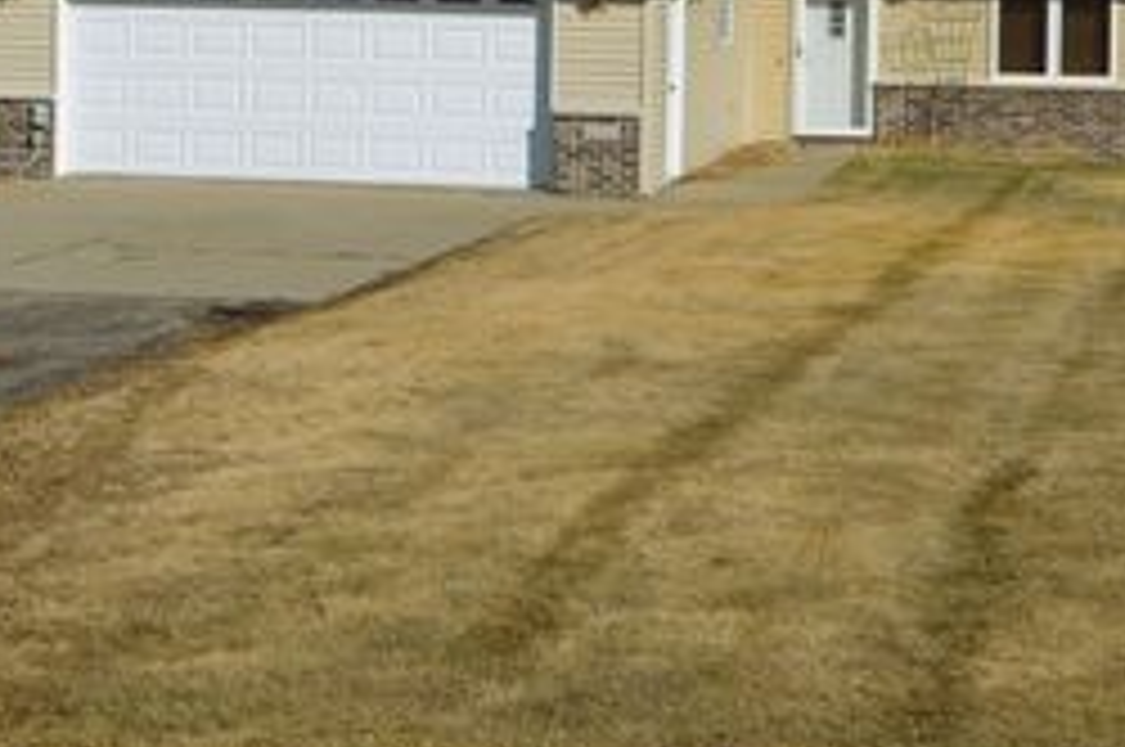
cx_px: 274
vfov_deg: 20.1
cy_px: 47
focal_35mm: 66
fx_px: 2060
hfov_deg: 30.0
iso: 100
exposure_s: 1/400
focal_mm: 22
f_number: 10
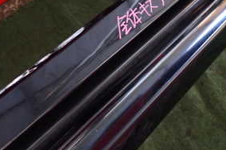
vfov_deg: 24.5
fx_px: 345
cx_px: 144
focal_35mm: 55
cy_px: 53
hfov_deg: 36.0
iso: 400
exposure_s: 1/30
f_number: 2
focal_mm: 4.5
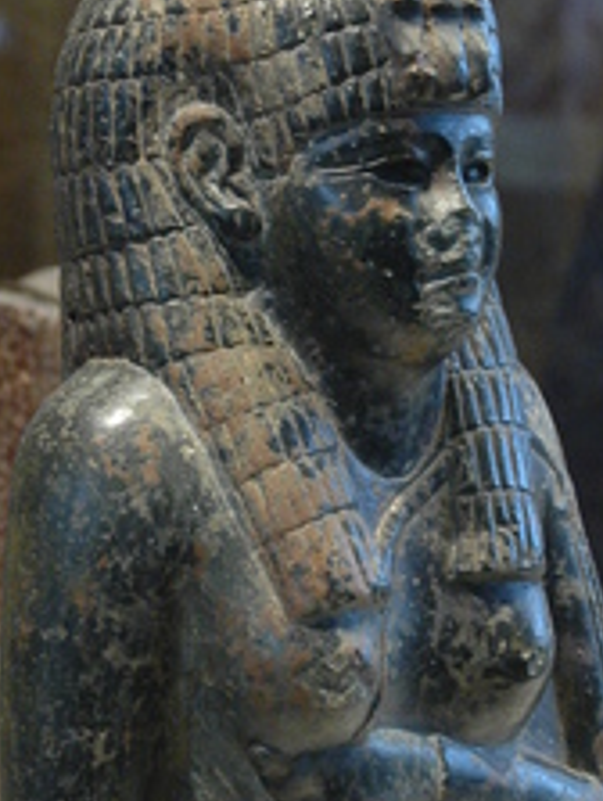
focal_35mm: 145
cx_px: 355
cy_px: 289
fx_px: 3358
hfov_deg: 10.3
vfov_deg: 13.6
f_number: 4.2
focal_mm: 34
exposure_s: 1/30
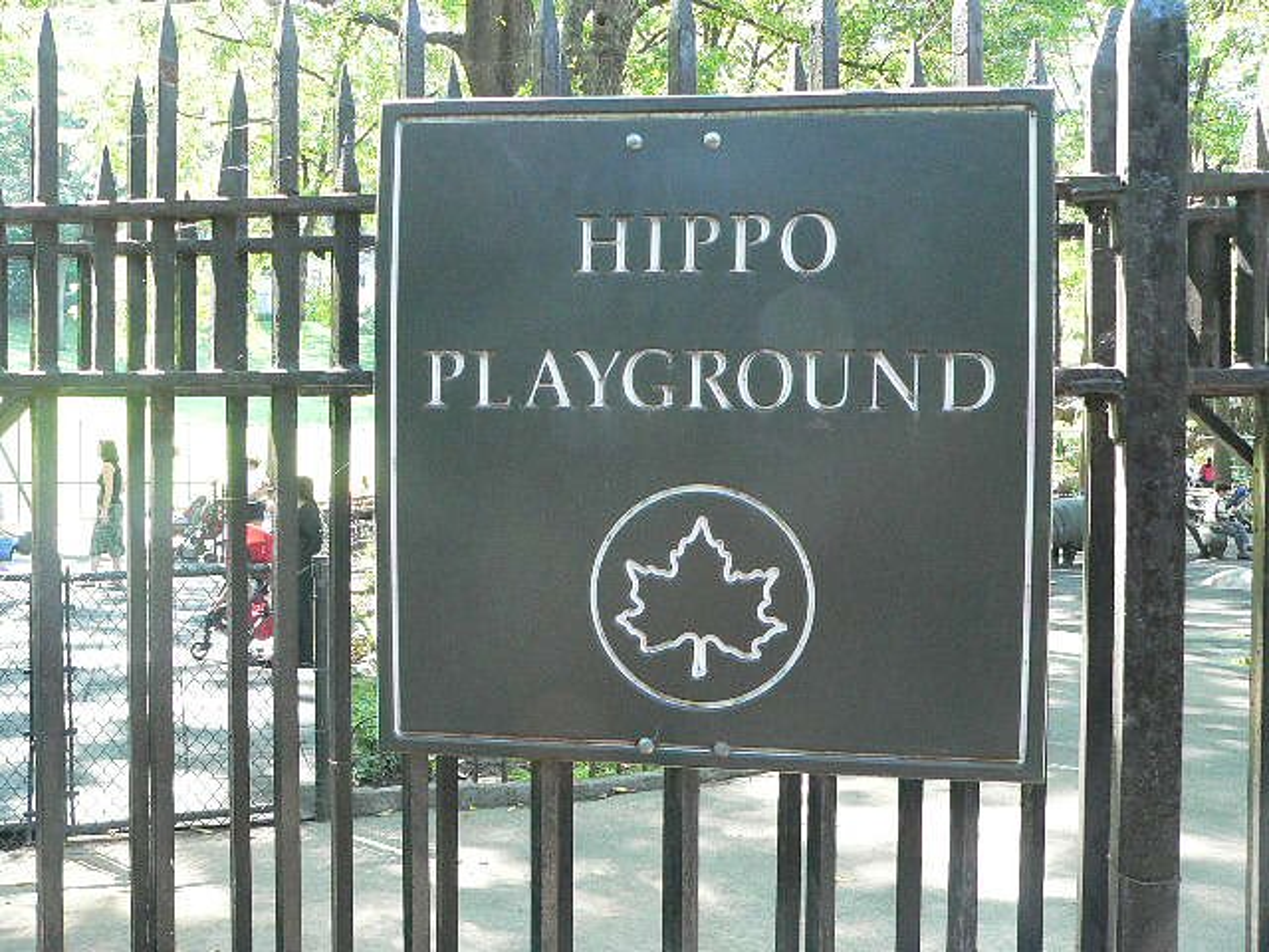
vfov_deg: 36.8
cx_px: 634
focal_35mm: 39
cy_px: 476
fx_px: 1430
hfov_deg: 47.9
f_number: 3.7
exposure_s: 1/60
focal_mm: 6.5
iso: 400
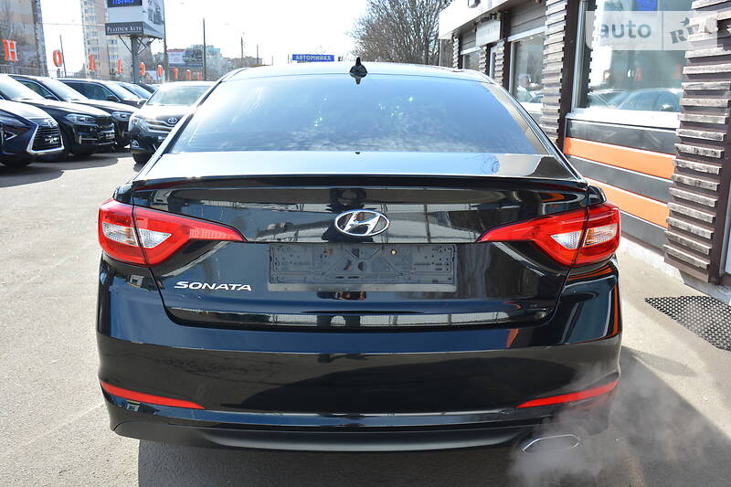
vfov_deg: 36.9
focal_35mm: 36
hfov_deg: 53.1
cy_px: 244
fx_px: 731
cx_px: 366
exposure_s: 1/100
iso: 100
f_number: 8
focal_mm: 24
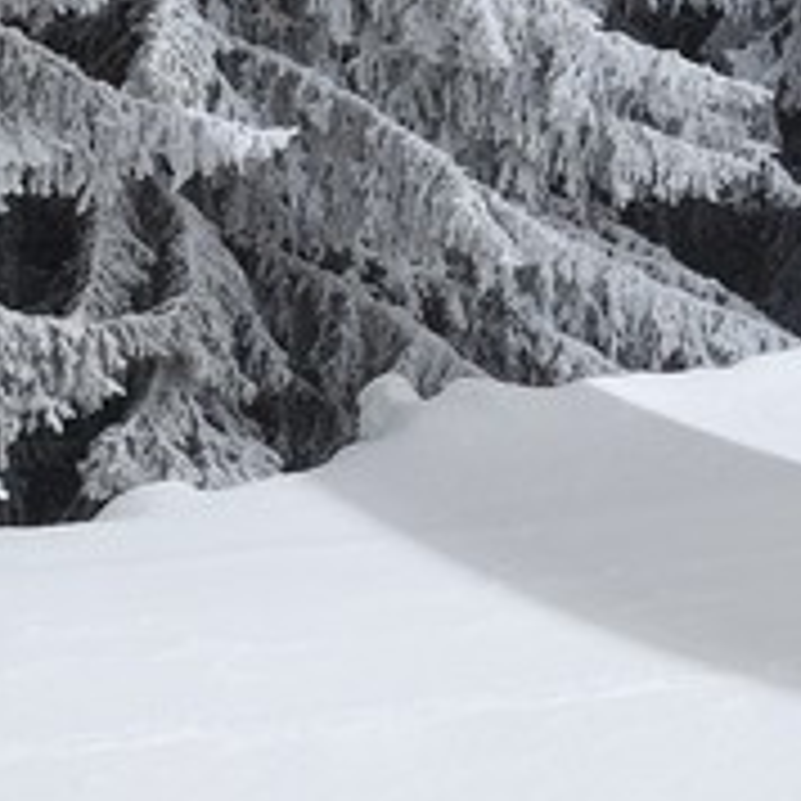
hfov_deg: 3.7
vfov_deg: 3.6
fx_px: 12383
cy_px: -1120
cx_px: 1278
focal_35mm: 473
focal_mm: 62
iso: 200
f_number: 9
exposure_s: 1/500
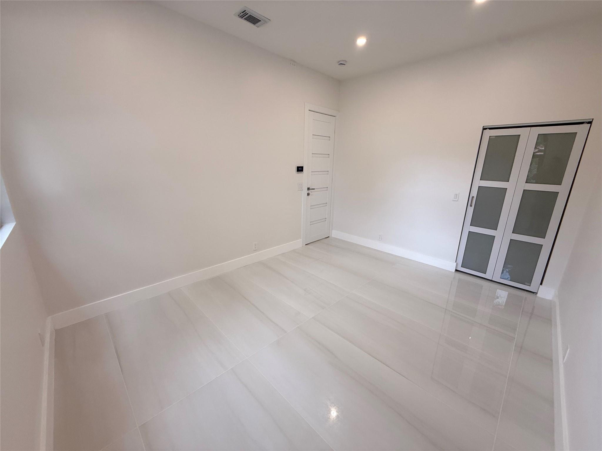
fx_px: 243
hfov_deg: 102.1
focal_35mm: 14
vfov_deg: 85.7
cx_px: 301
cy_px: 226
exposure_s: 1/99
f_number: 2.2
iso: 80
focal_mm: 2.22
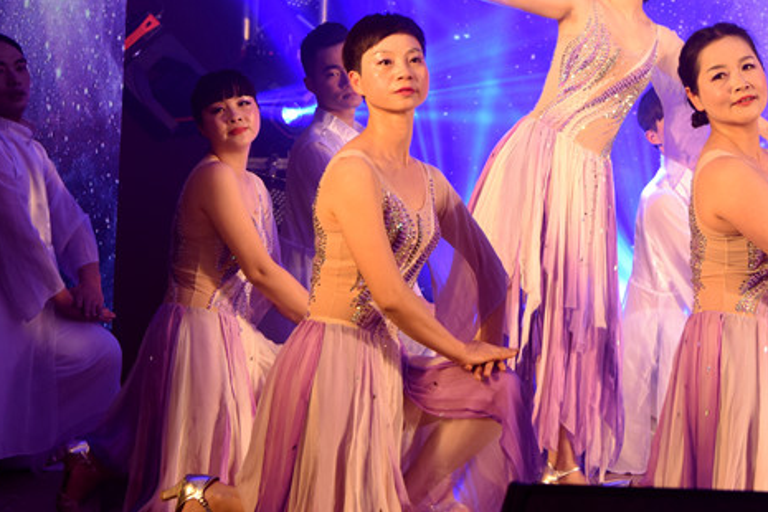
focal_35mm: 86
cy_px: 93
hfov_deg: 23.4
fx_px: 1835
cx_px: 585
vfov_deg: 15.8
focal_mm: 50
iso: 800
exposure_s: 1/100
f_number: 5
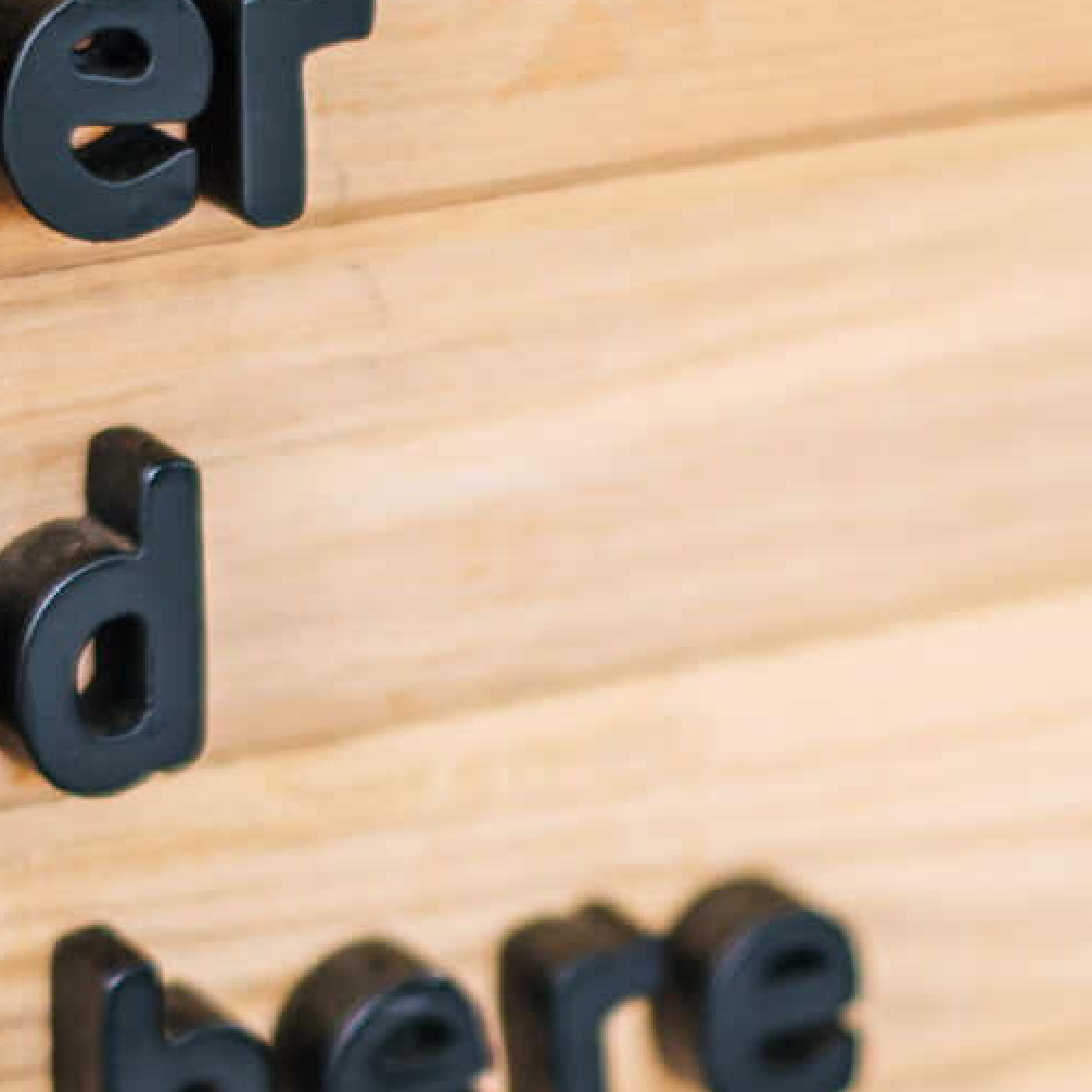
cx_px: 682
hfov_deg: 10.1
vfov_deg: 10.1
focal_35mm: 173
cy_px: 550
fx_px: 6174
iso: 125
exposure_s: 1/125
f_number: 1.4
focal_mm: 50
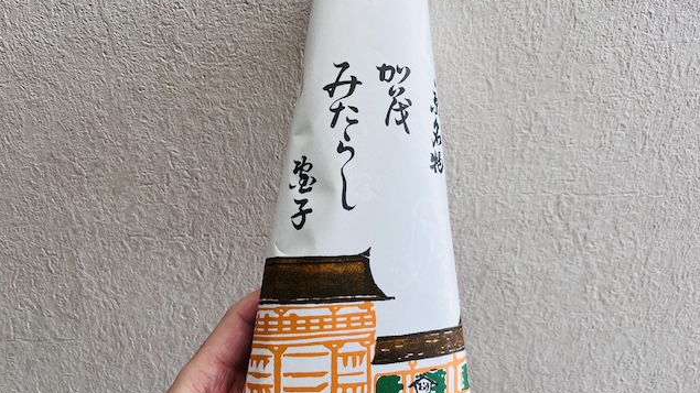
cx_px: 355
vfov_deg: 40.2
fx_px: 538
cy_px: 190
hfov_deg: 66.1
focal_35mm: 29
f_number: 1.6
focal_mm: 5.1
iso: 40
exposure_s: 1/154
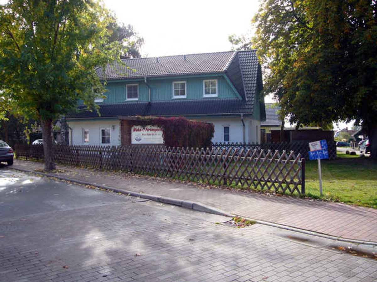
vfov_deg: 42.9
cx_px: 188
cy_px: 141
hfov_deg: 55.4
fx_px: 359
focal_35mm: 33
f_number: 3
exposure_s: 1/320
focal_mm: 5.4
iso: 80
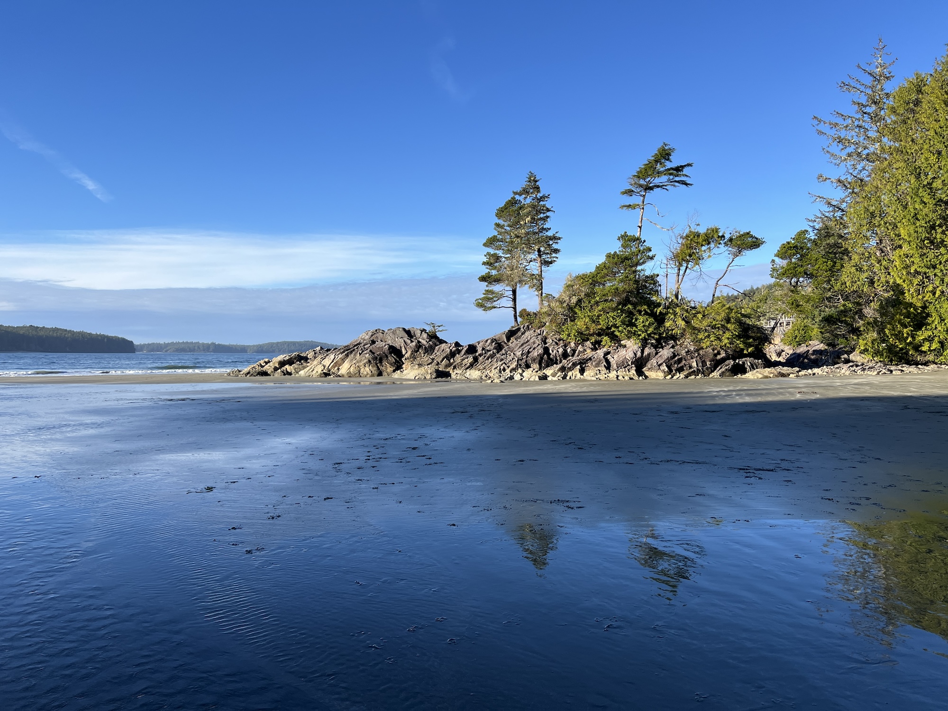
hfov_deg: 67.3
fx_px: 712
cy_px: 356
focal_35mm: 26
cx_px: 474
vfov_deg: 53.1
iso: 50
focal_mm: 5.7
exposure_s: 1/3257
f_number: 1.5
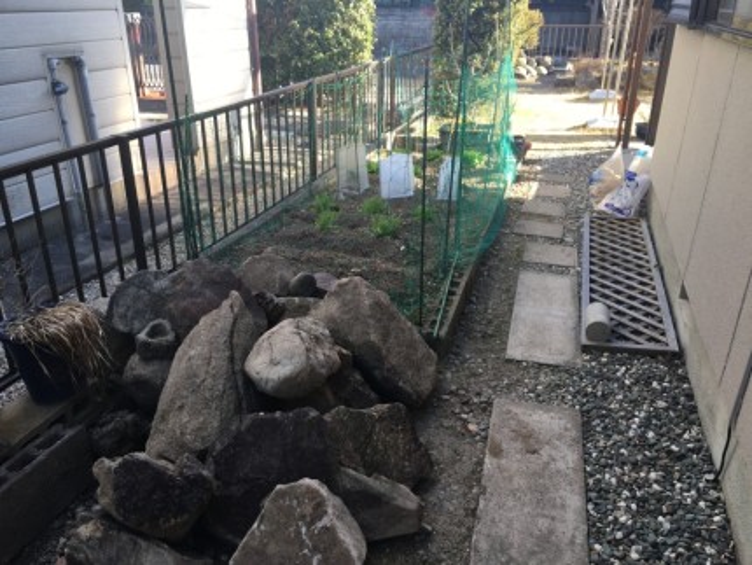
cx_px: 376
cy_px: 282
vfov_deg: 48.3
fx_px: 630
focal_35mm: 29
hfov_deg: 61.6
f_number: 2.2
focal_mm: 4.15
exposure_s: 1/120
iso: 25
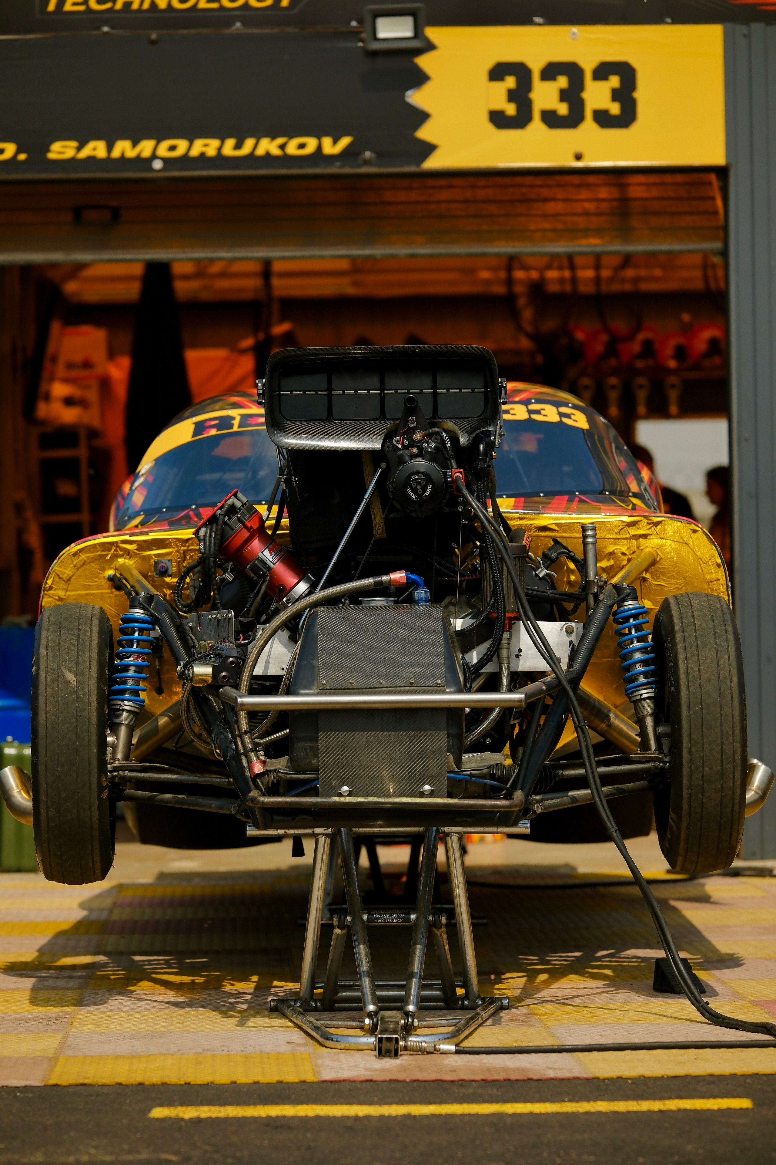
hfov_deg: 12.1
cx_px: 388
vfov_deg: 18.1
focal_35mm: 113
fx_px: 3653
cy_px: 582
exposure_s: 1/9000
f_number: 2.5
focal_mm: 75
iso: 160
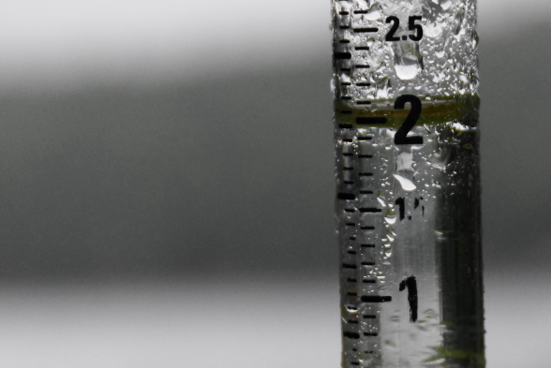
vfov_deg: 7.2
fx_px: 2923
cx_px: 431
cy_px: 277
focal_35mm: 191
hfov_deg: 10.7
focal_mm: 75
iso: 500
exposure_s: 1/125
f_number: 5
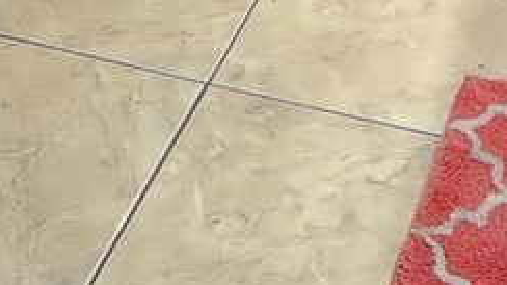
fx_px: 1250
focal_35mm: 93
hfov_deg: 22.9
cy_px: -718
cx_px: 212
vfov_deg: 8.9
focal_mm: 2.2
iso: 250
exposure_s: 1/60
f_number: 2.2
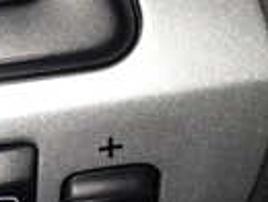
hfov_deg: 16.7
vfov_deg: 12.9
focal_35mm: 115
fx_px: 892
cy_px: 85
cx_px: 2
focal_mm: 4.5
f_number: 2
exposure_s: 1/30
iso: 200
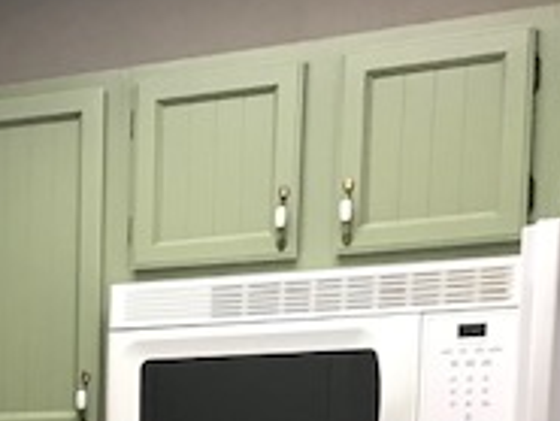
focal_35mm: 97
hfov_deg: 17.7
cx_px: -321
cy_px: 660
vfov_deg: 14.1
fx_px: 1570
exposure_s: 1/30
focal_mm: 3.99
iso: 40
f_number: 1.8
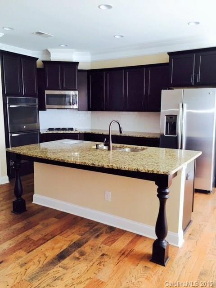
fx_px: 241
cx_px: 108
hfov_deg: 48.2
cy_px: 144
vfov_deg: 61.7
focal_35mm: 29
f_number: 2.2
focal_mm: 4.15
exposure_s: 1/30
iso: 80
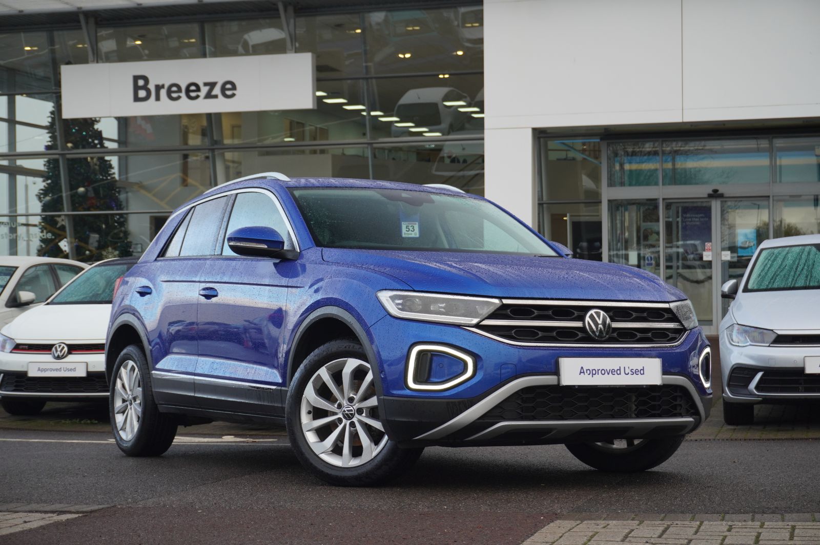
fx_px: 1434
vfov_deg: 21.5
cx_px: 410
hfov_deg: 31.9
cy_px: 272
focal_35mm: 63
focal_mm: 42
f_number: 5.6
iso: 400
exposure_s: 1/160
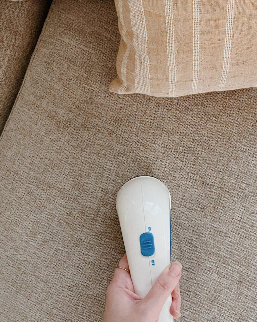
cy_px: 125
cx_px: 196
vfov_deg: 41.8
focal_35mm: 44
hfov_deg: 33.4
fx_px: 418
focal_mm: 4.25
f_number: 1.8
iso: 500
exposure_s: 1/40
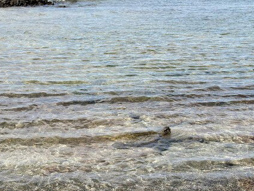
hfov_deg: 26.5
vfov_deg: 20.2
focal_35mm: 73
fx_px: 536
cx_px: 84
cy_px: 94
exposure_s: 1/3448
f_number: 1.6
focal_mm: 5.96
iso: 50
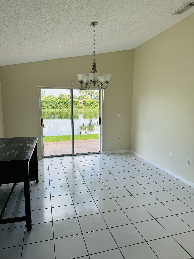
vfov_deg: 71.6
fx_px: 179
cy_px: 130
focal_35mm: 24
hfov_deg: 56.8
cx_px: 97
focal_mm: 6.76
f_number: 1.78
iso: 80
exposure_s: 1/390
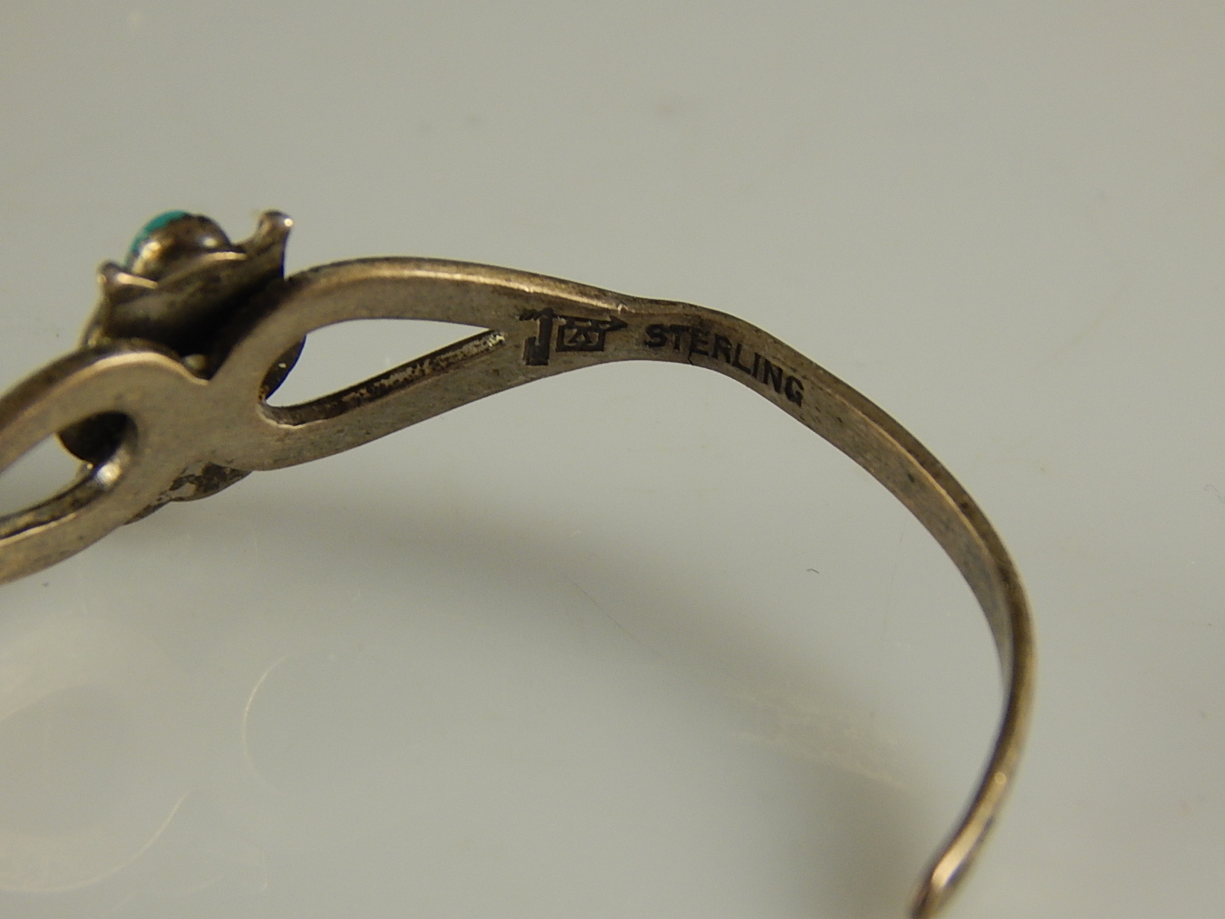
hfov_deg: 10.9
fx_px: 6441
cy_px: 460
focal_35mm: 182
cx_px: 612
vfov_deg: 8.2
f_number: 5.3
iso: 220
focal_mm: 32.8
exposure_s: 1/30
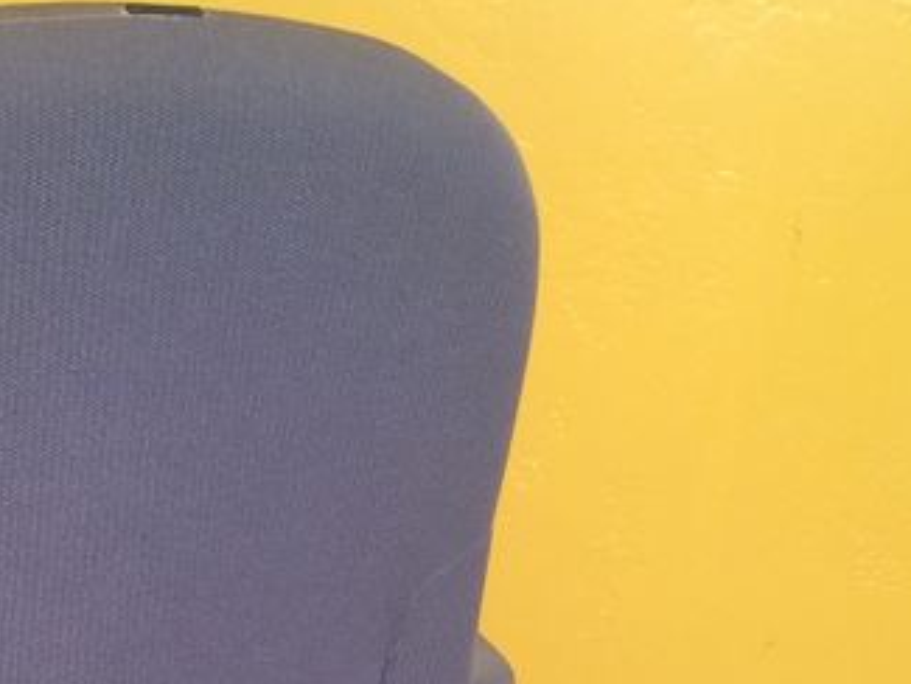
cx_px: 179
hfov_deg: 23.2
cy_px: 893
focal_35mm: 83
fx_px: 2185
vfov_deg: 16.8
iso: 80
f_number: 2.2
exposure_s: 1/30
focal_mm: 4.12
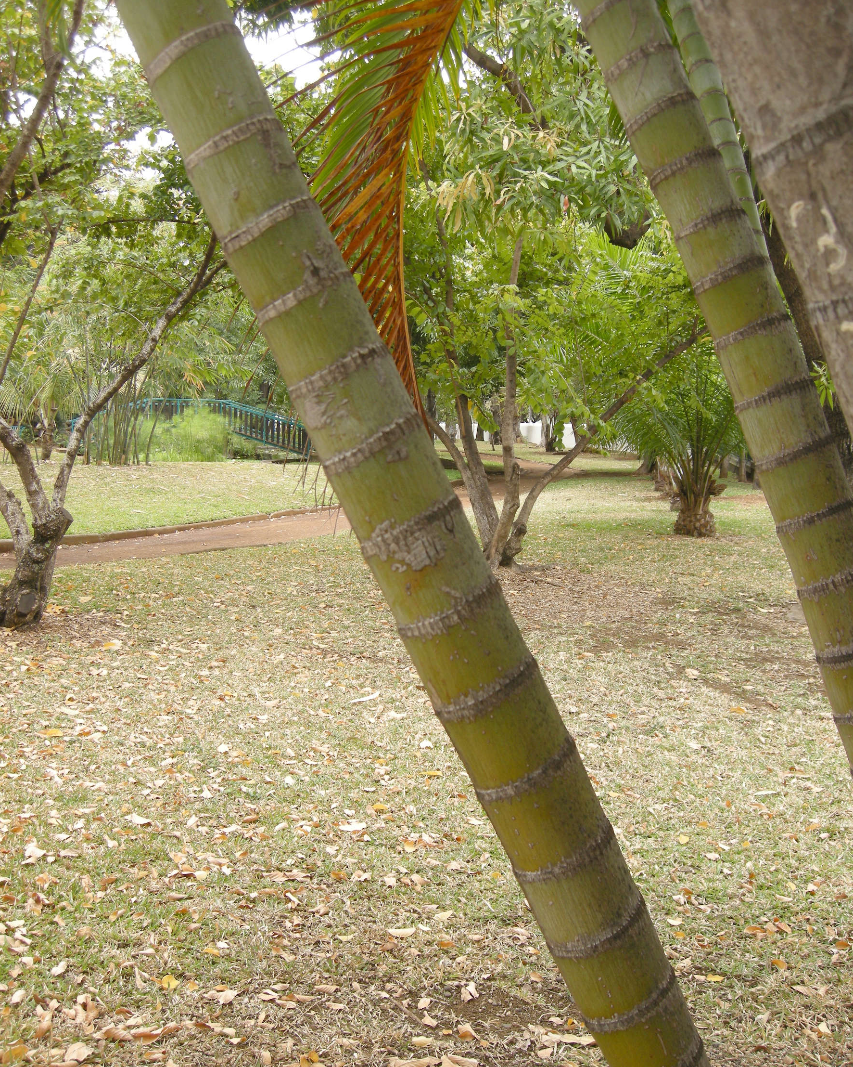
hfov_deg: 40.1
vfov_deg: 49.1
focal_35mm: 37
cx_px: 422
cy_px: 557
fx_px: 1168
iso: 64
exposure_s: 1/97
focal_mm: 7.5
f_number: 3.8
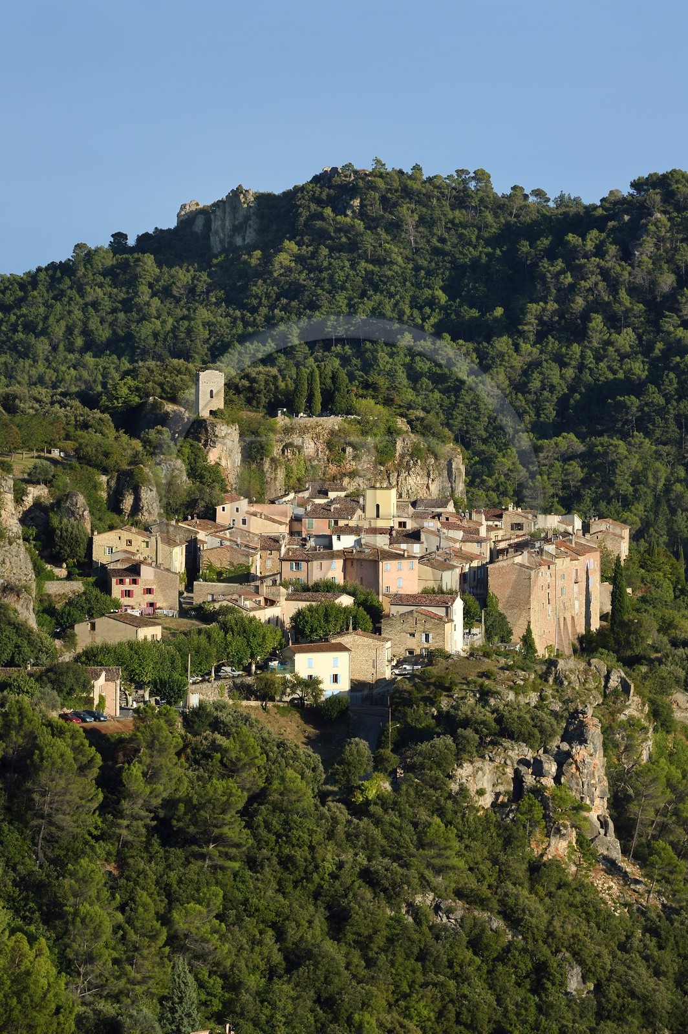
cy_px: 517
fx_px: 5025
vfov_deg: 11.8
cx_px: 344
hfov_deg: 7.8
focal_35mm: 175
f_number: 11
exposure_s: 1/250
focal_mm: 175
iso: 200
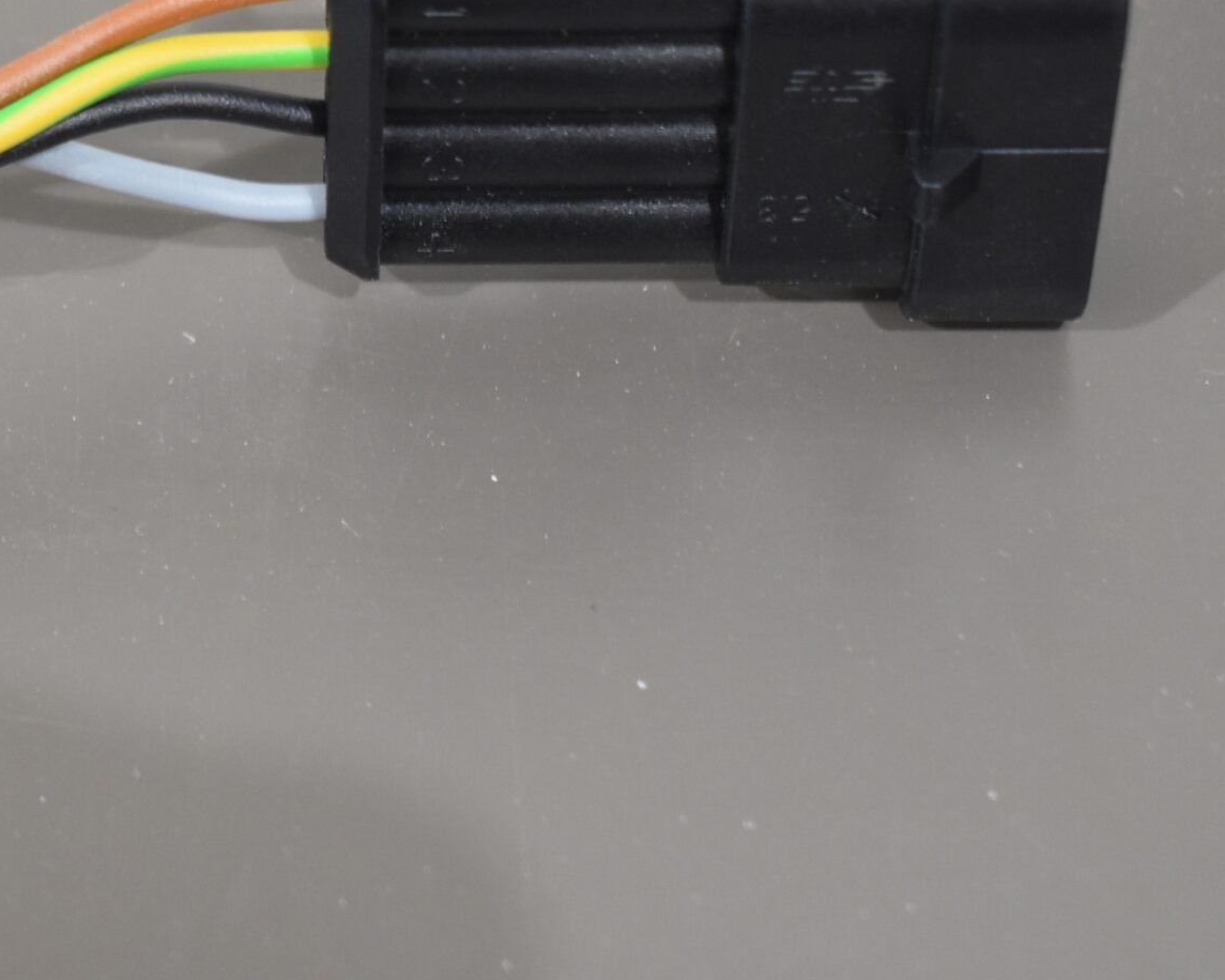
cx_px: -65
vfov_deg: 8.9
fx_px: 6274
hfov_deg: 11.0
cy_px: 183
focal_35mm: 173
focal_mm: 55
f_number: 5.6
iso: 1000
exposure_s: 1/60
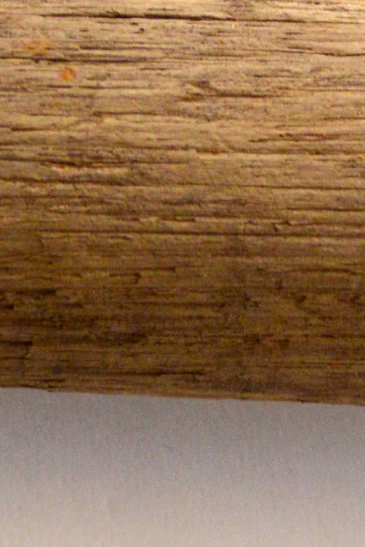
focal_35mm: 199
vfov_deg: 10.2
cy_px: 645
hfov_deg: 6.9
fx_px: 3025
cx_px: 401
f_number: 5
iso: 400
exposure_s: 1/100
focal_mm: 24
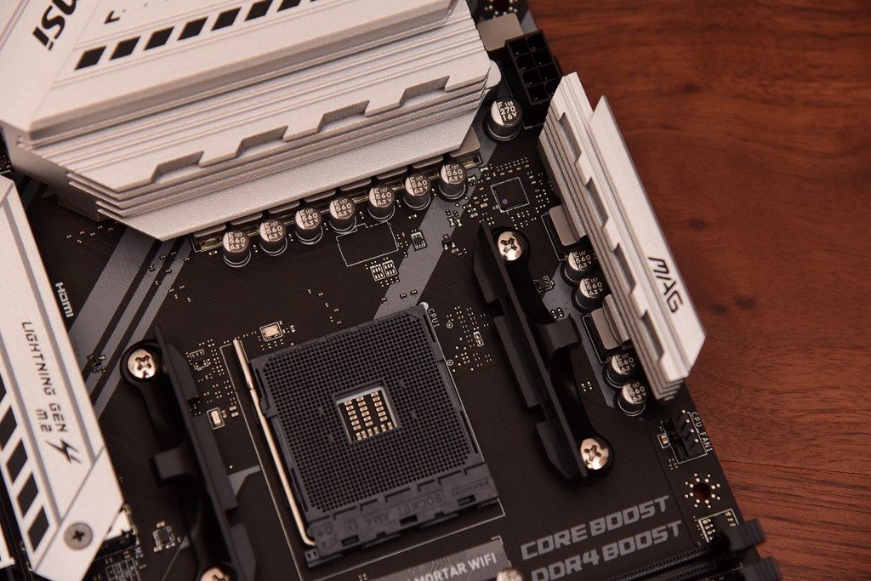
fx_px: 2904
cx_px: 436
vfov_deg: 11.4
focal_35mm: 120
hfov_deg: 17.1
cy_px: 290
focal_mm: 120
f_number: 5.6
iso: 1600
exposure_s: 1/60
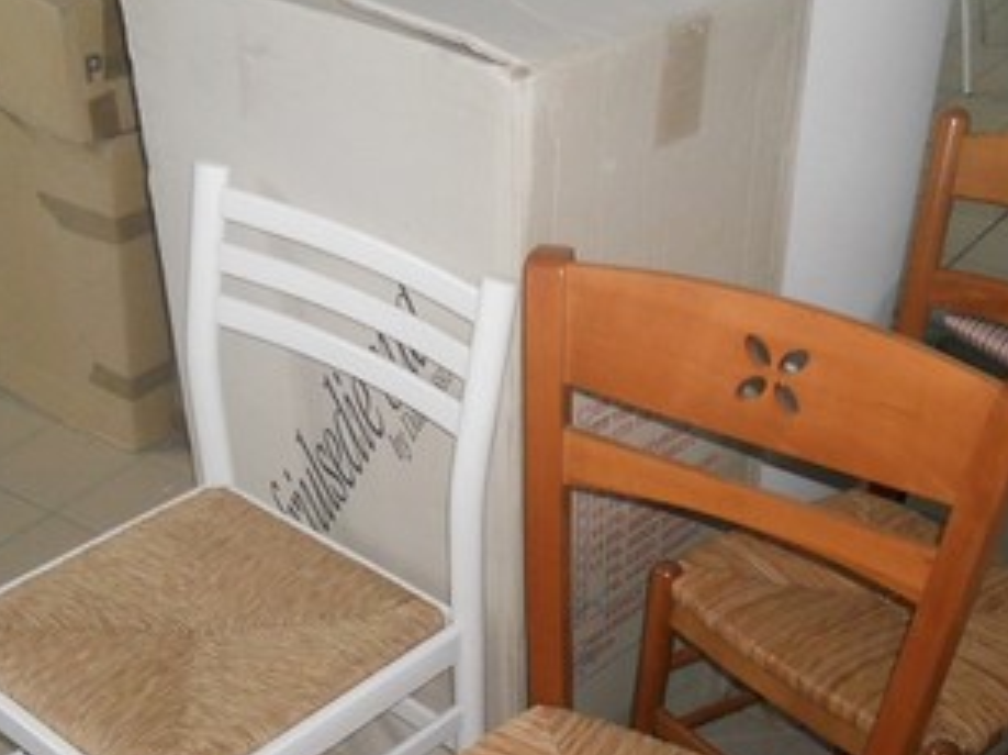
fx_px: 1542
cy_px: 643
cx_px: 603
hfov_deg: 36.1
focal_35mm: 53
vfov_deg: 26.8
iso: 250
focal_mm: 4.9
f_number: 3.2
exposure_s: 1/25
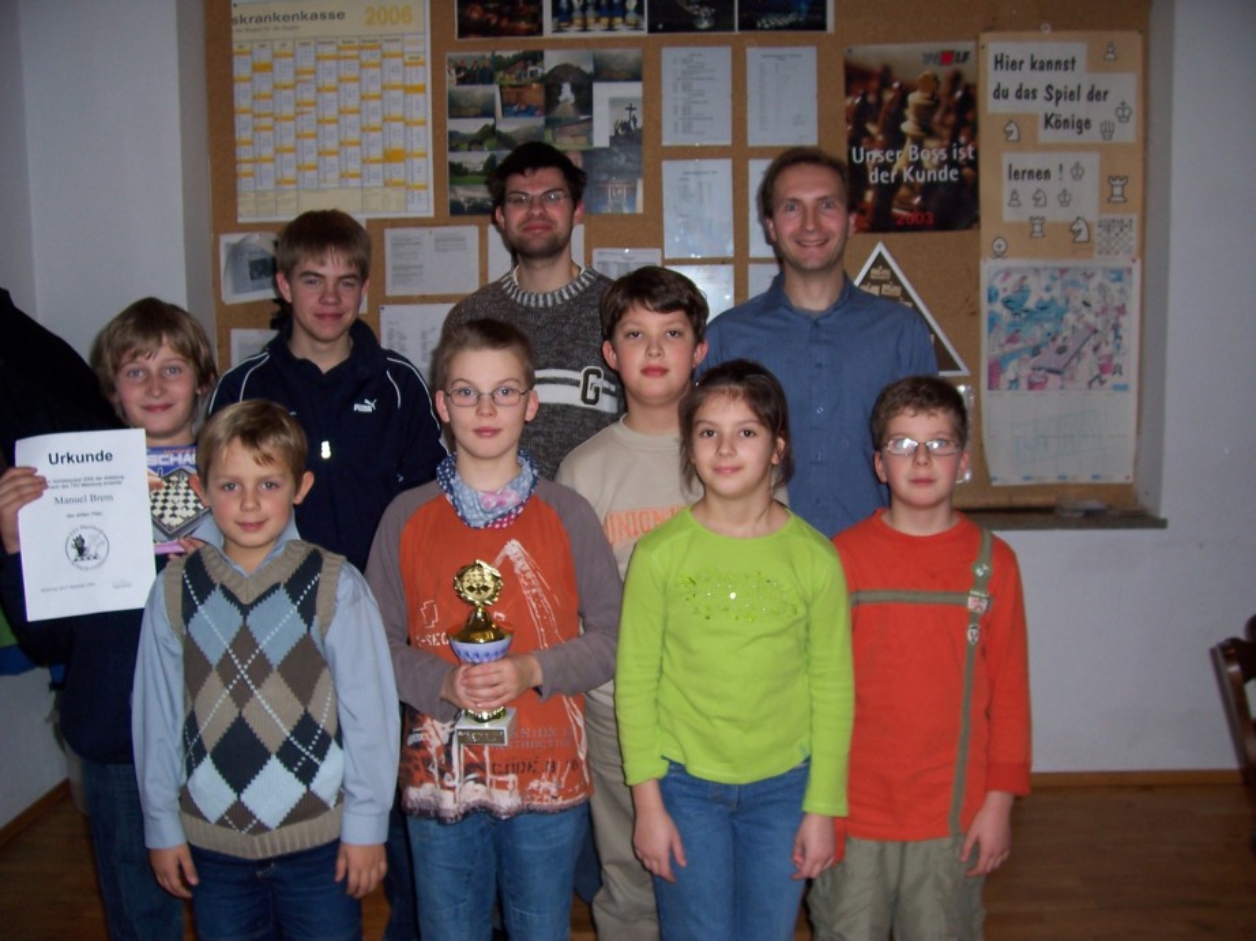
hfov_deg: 54.0
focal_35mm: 34
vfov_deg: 41.8
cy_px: 470
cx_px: 628
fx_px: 1233
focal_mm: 5.6
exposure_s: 1/60
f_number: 2.7
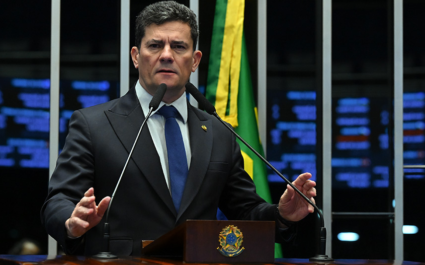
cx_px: 213
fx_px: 1540
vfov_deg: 9.9
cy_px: 129
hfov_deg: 15.7
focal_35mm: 133
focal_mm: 130
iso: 5000
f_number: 5
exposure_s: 1/125
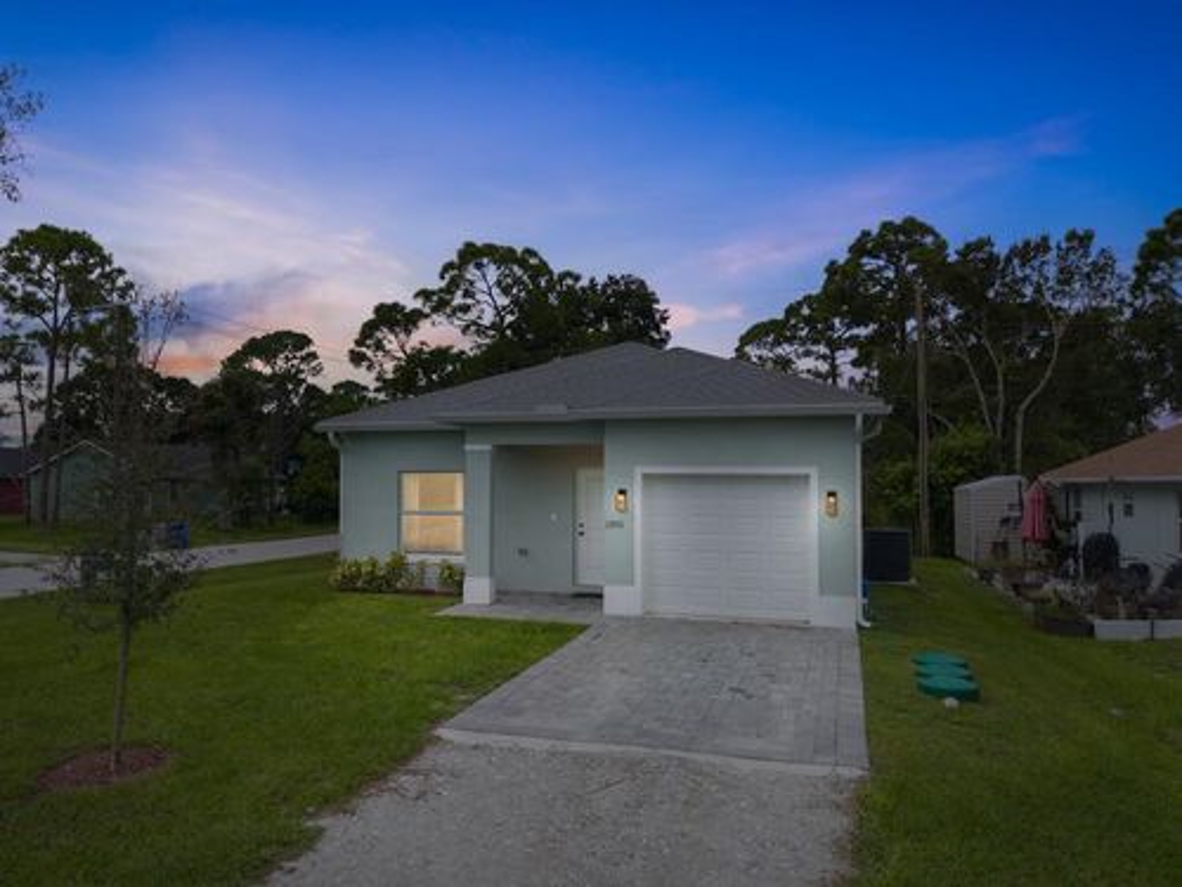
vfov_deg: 56.8
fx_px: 820
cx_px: 591
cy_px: 444
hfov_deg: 71.6
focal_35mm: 24
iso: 200
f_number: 1.8
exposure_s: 1/320
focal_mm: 8.67
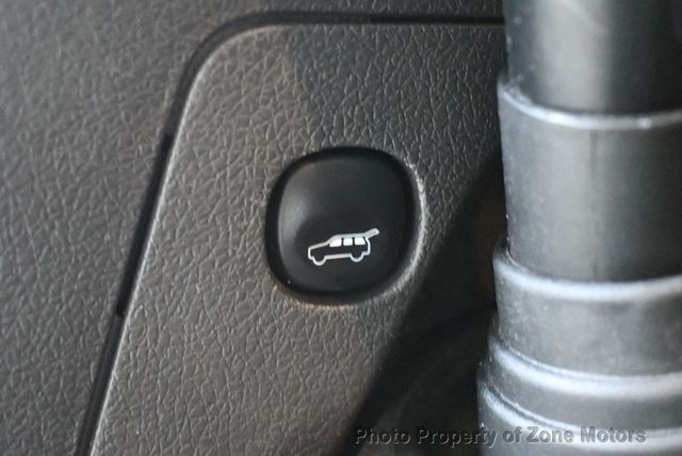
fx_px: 986
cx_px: 341
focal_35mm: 52
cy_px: 228
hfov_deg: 38.2
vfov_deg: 26.0
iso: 12800
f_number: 4
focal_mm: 26
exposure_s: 1/25
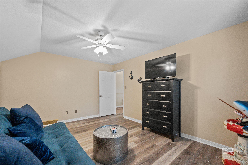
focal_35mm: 14
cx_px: 124
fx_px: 96
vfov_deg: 81.1
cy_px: 82
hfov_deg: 104.3
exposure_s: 1/20
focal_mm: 14
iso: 2500
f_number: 10
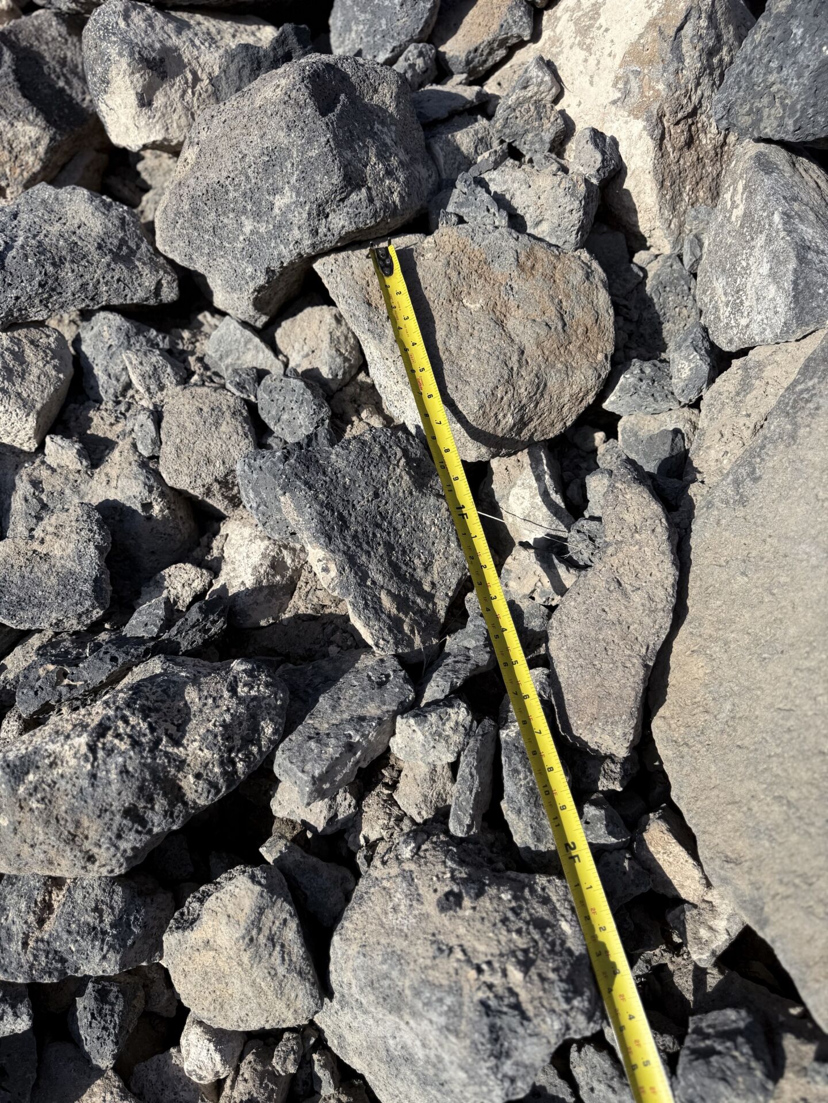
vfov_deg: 71.6
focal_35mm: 24
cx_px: 414
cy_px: 552
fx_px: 765
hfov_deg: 56.8
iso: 80
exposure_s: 1/4405
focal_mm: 6.76
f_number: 1.78
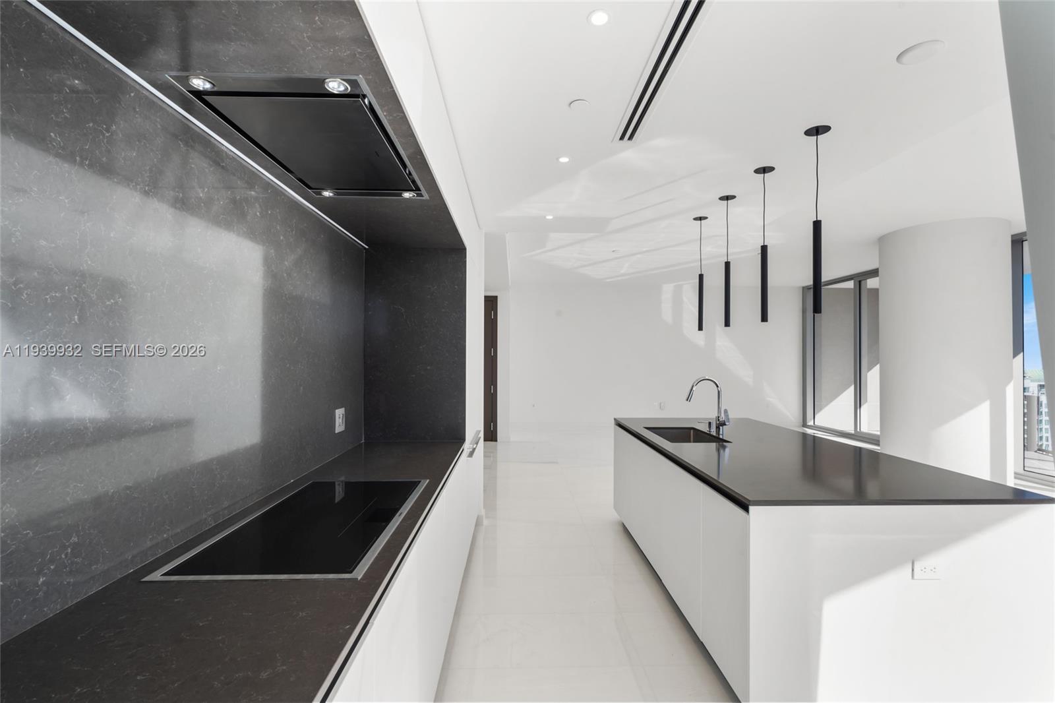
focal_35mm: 16
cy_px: 352
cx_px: 528
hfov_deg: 96.7
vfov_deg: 73.7
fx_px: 469
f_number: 13
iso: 250
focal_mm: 16
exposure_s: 1/20
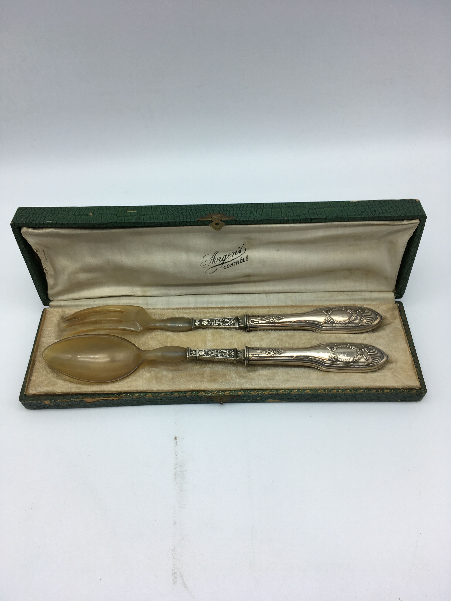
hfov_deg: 48.2
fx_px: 504
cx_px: 226
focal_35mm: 29
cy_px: 300
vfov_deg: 61.7
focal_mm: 4.15
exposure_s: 1/222
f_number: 2.2
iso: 25
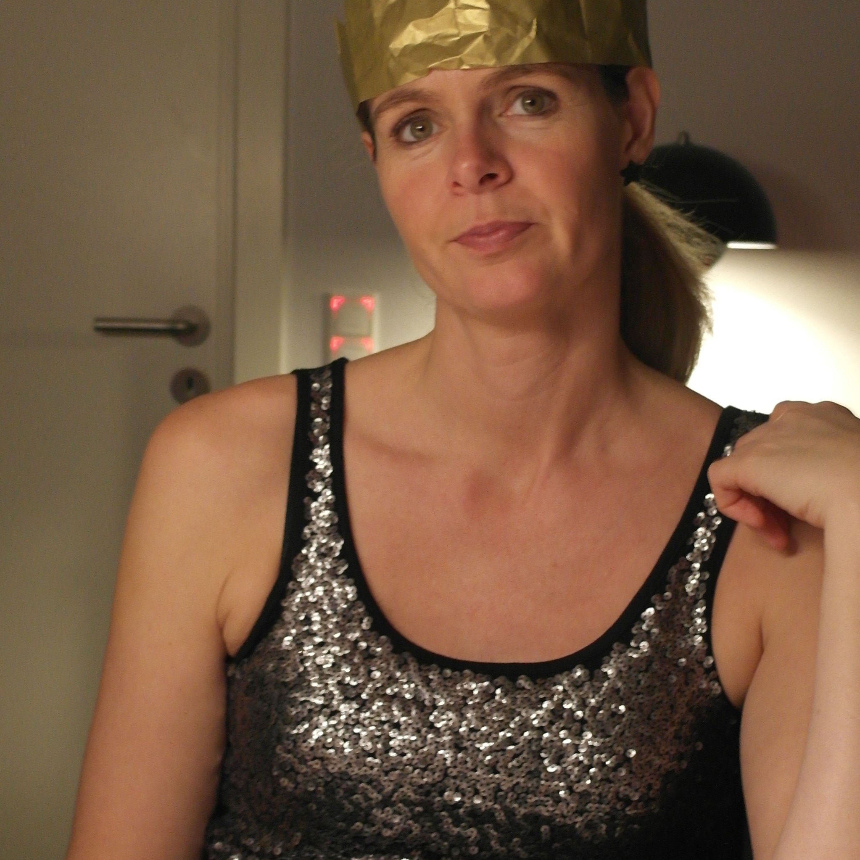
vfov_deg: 23.0
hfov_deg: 23.0
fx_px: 2108
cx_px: 489
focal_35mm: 75
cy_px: 486
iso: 800
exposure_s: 1/20
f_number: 3.5
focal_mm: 22
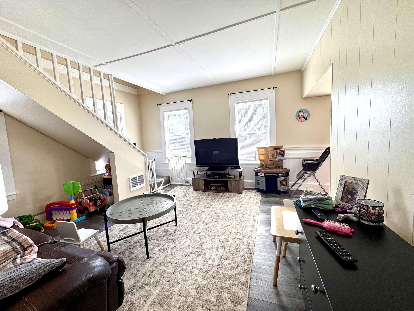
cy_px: 156
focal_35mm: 14
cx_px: 207
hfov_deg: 102.1
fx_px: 167
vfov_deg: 85.7
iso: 50
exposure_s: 1/120
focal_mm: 2.22
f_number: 2.2
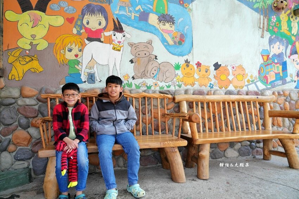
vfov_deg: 53.1
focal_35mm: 24
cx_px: 150
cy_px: 100
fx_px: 199
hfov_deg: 73.8
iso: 200
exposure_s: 1/160
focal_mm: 24
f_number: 4
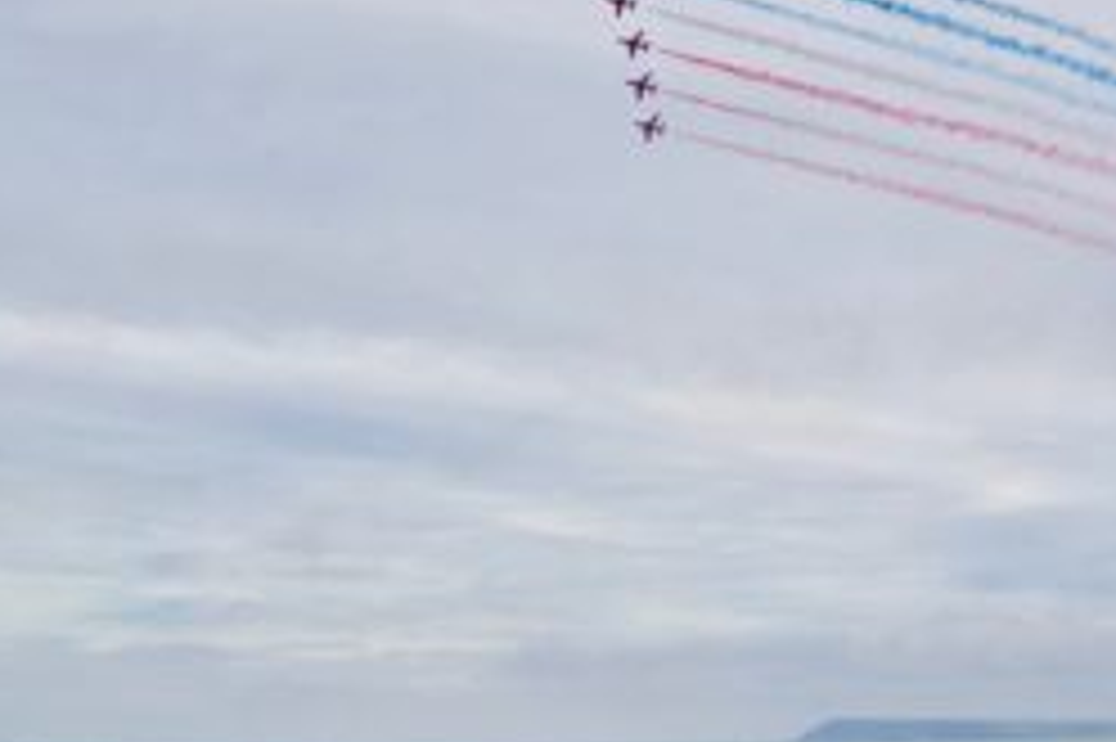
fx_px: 2045
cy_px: 355
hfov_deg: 30.0
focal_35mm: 66
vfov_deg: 20.6
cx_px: 850
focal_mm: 26
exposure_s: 1/4000
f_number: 9
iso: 1600
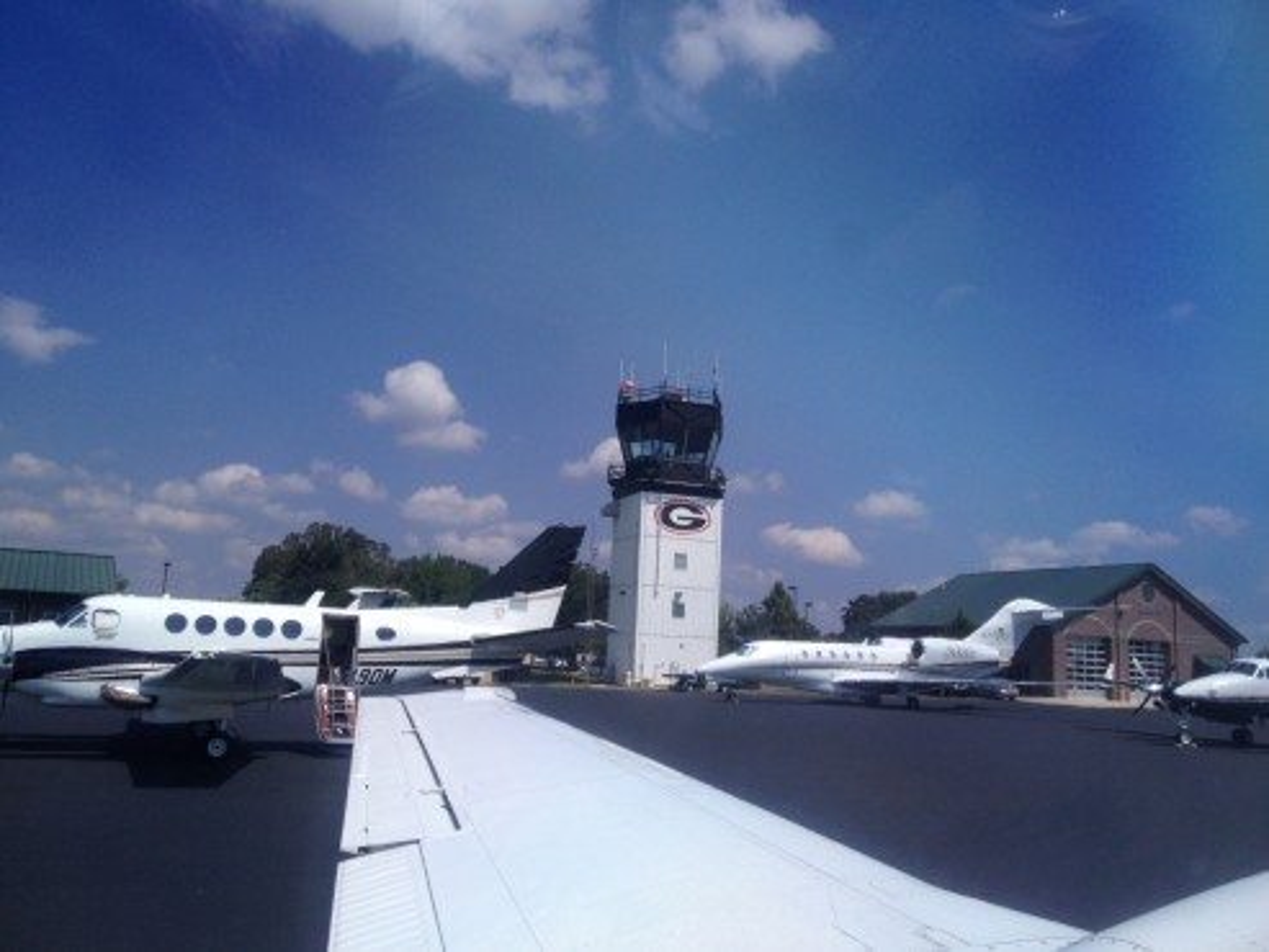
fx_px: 1283
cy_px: 476
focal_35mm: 35
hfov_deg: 52.6
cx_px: 634
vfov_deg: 40.7
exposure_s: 1/2304
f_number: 2.4
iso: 50
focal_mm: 4.28
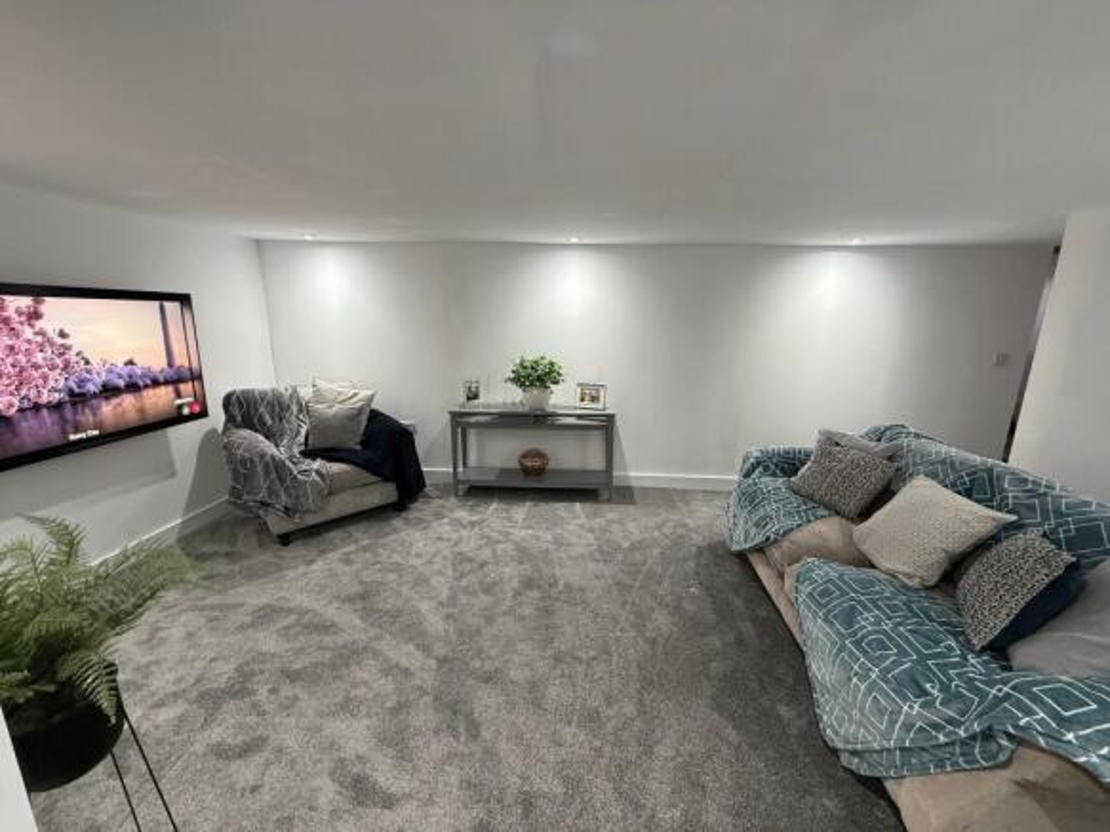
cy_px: 416
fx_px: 449
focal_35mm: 14
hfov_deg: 102.1
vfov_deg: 85.7
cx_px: 555
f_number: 2.2
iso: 200
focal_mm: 2.22
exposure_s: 1/50
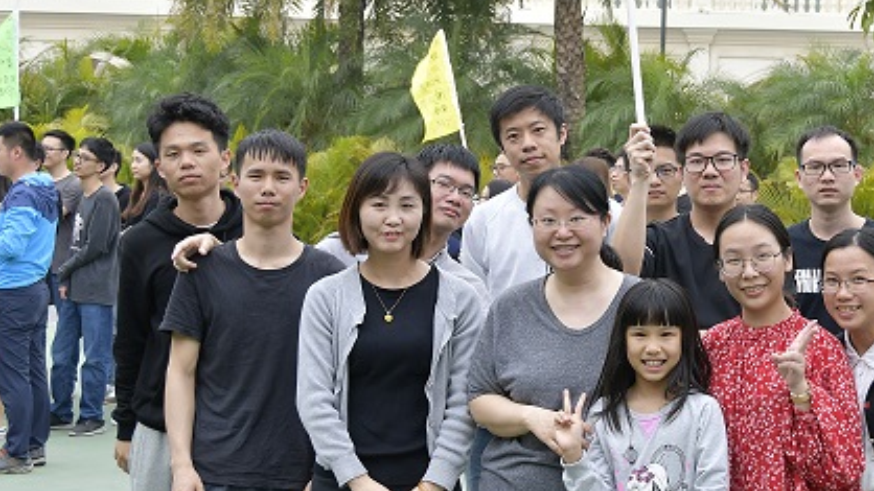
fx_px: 2062
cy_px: 203
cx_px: 673
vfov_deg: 13.6
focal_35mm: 89
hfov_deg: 23.6
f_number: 5
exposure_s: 1/60
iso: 100
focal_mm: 34
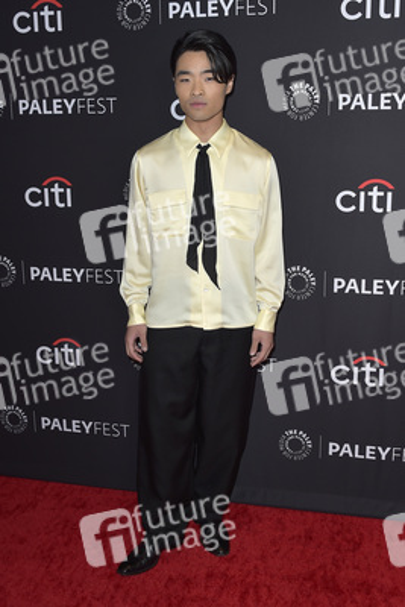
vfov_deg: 55.8
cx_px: 202
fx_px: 573
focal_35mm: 34
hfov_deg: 38.9
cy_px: 304
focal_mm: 34
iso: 320
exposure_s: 1/200
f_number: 6.3
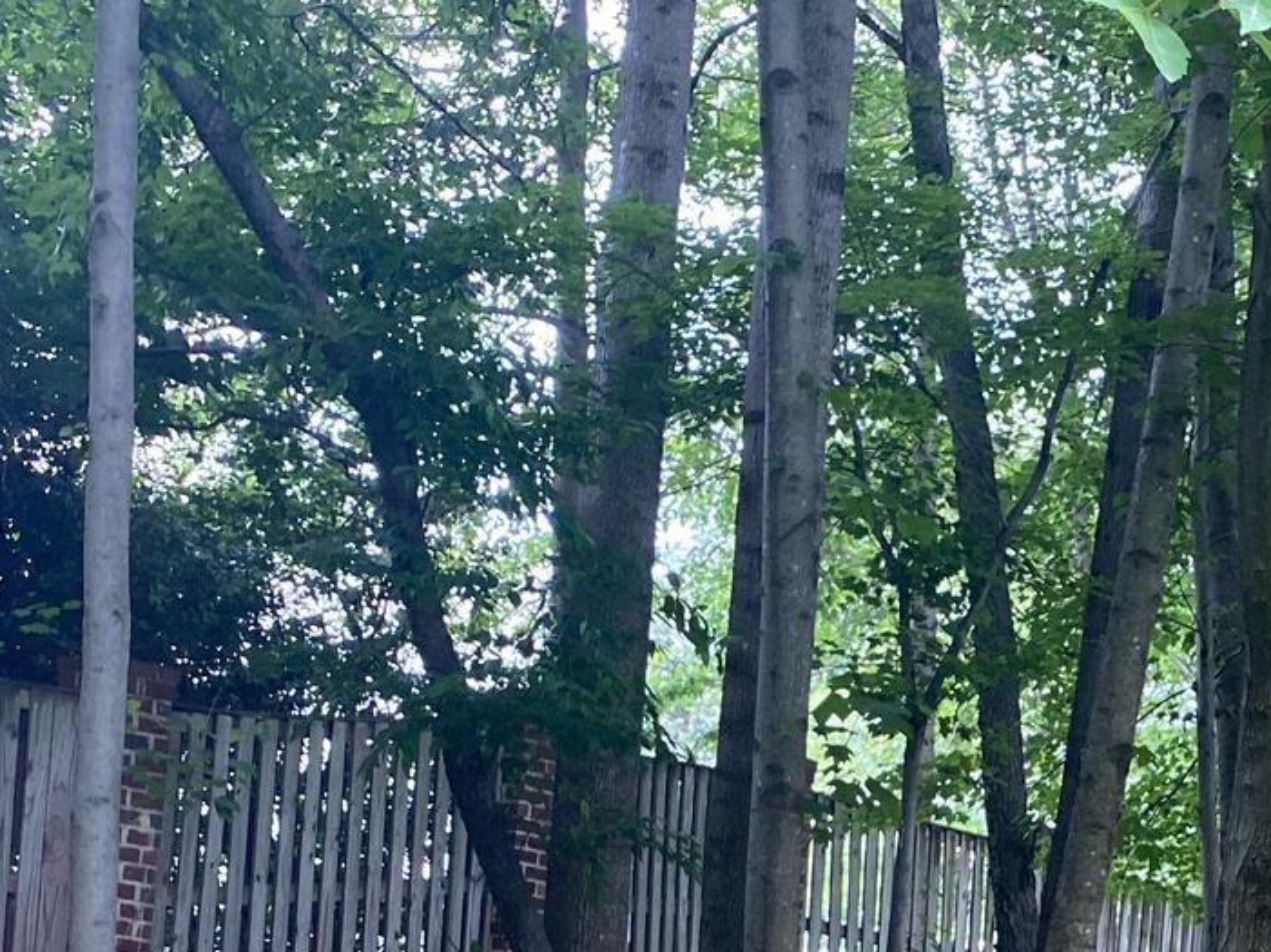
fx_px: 2789
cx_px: 1400
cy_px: 1133
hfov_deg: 24.0
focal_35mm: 76
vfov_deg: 18.4
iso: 125
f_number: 1.8
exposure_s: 1/100
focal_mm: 4.25
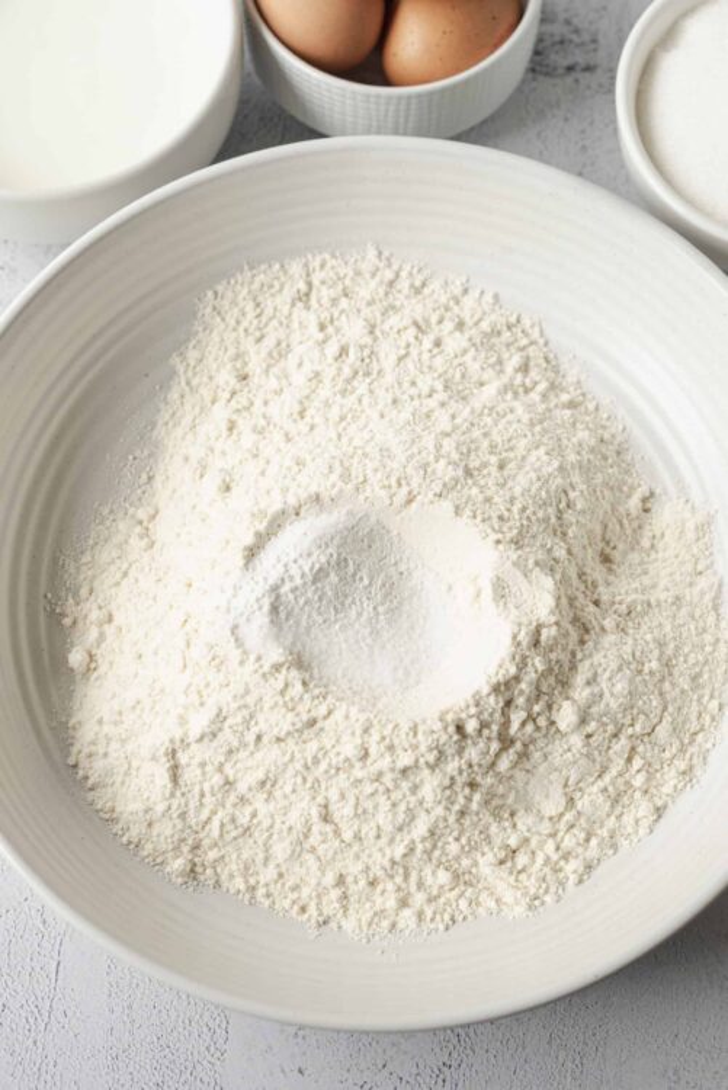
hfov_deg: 27.0
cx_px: 364
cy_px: 545
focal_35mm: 50
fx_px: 1514
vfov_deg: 39.6
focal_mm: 50
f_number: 5.6
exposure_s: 1/20
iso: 200
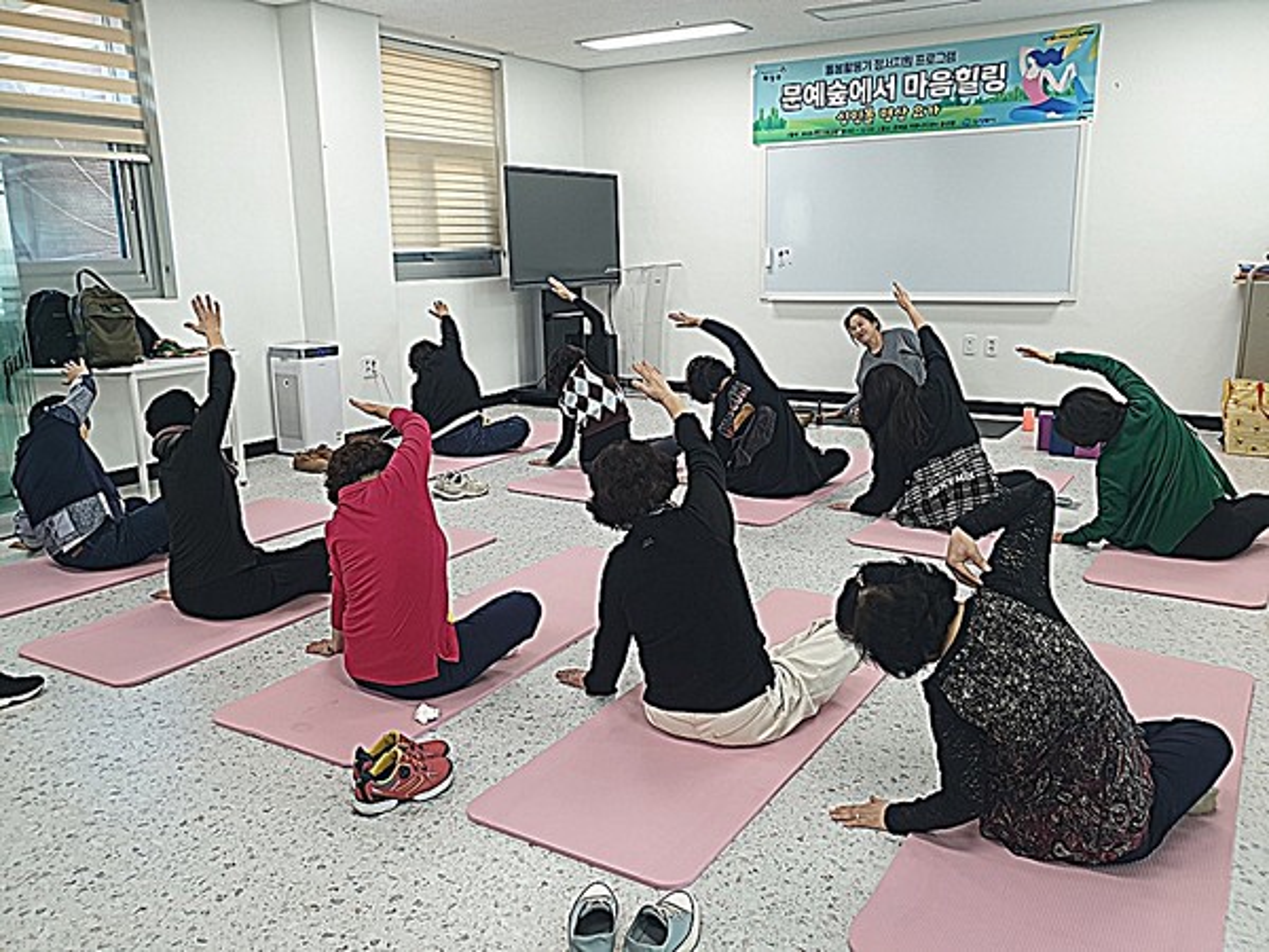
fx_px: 953
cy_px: 476
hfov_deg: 67.3
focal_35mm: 26
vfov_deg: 53.1
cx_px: 634
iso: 125
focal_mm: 4.3
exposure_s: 1/60
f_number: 2.4
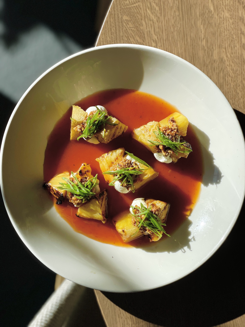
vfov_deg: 36.8
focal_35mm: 52
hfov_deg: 28.0
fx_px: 491
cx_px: 122
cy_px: 164
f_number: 2
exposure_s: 1/2817
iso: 32
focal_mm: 6
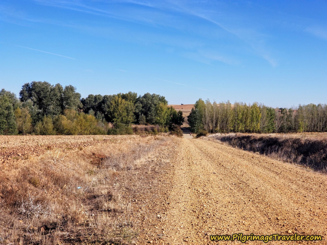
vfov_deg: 28.0
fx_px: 491
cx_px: 164
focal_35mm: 52
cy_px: 122
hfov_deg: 36.8
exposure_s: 1/816
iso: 25
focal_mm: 6
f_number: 2.4
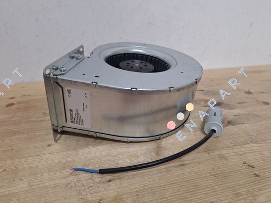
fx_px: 180
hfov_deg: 73.9
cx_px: 136
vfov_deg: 58.9
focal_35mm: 23
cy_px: 102
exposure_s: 1/50
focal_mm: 5.54
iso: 200
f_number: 1.8
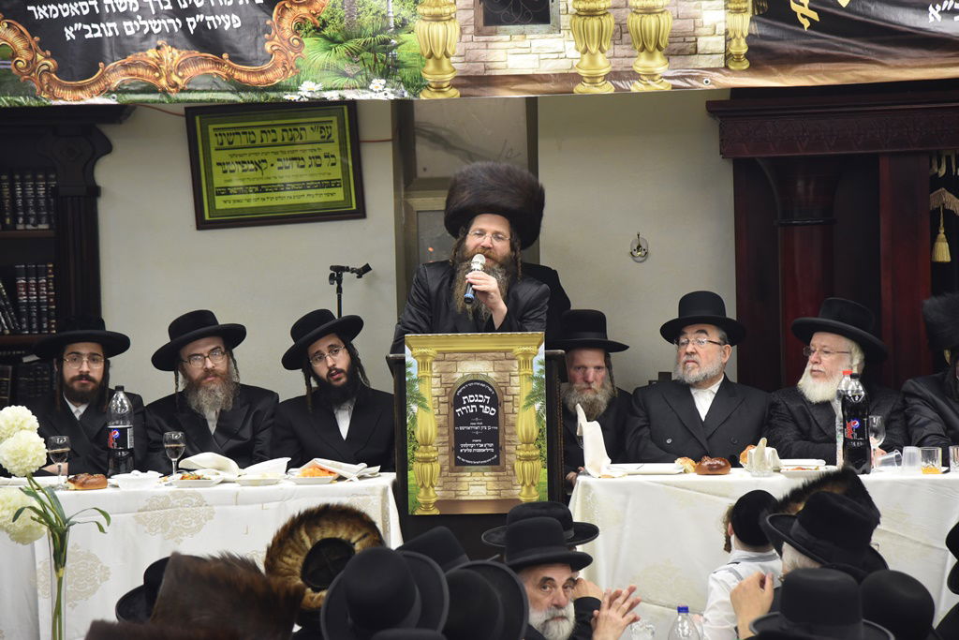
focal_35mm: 120
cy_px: 320
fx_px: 3197
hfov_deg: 17.1
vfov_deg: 11.4
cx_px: 480
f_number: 5
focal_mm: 120
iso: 1600
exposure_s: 1/160
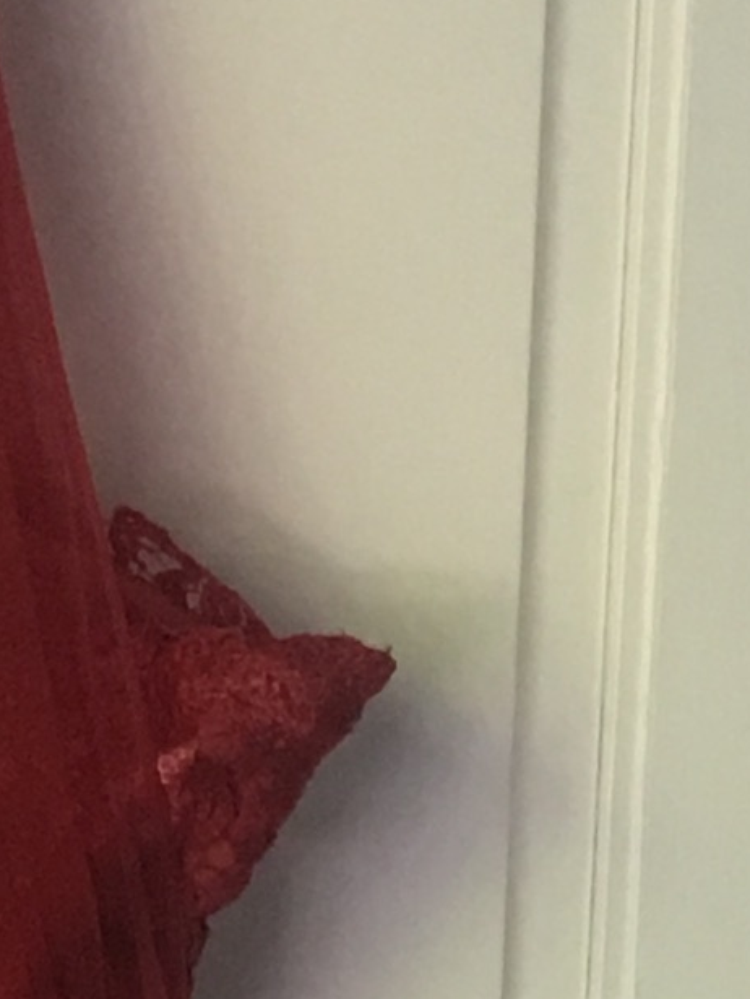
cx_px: -359
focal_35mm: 190
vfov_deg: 9.4
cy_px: 2328
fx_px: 5483
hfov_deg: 7.7
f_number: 2.2
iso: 80
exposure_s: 1/17
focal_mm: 4.15
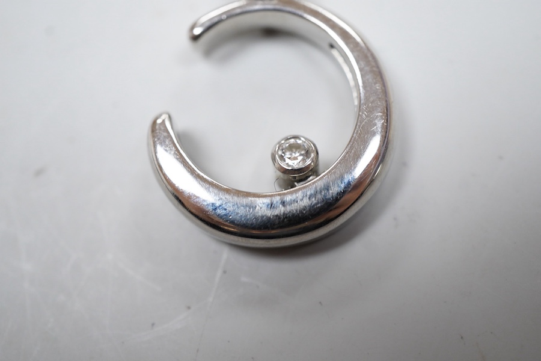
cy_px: 180
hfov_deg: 43.6
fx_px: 676
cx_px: 270
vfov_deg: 29.9
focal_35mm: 45
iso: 1250
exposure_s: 1/125
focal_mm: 30
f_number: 5
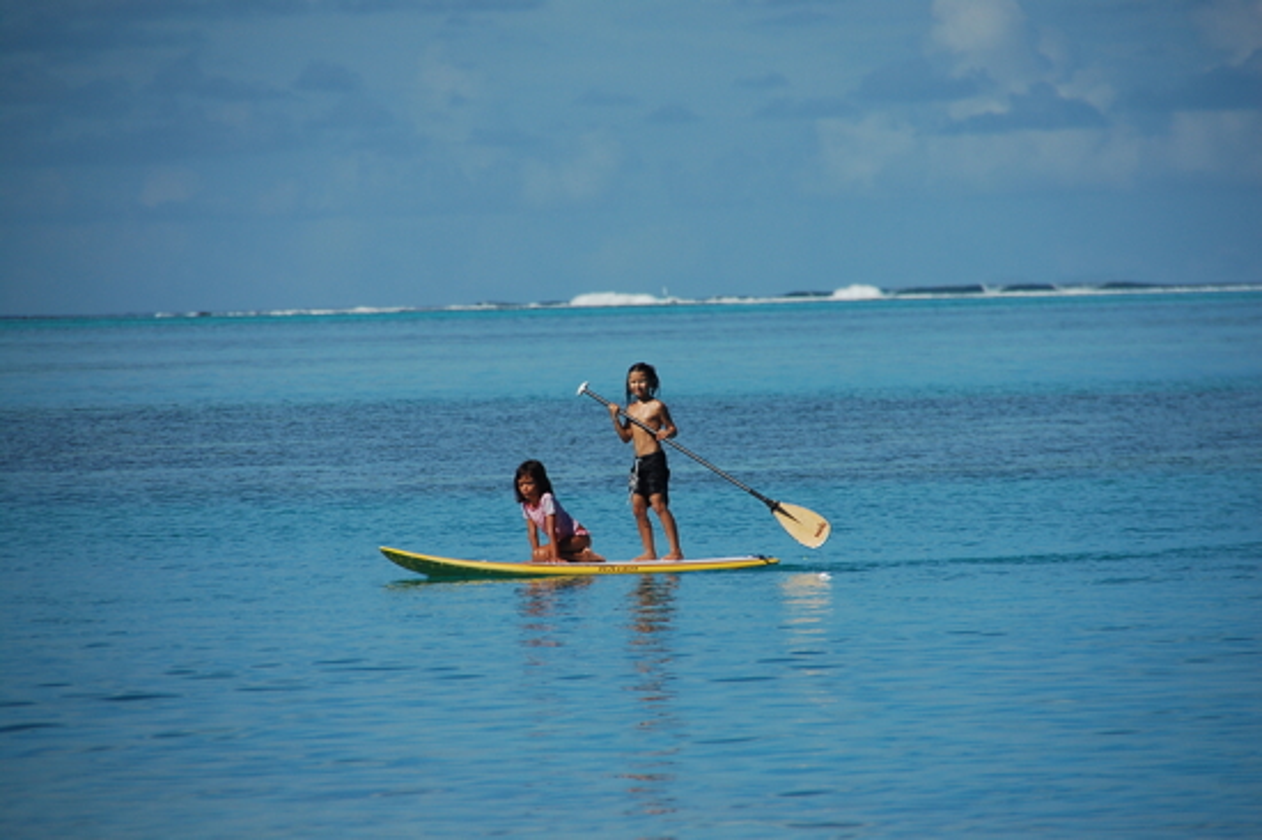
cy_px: 420
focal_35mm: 375
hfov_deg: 5.5
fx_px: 13137
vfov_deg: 3.7
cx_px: 631
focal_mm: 250
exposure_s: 1/1250
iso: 200
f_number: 6.3
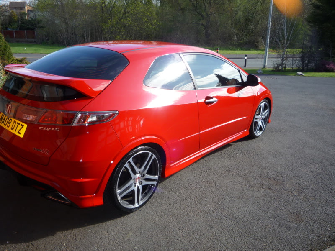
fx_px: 290
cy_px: 126
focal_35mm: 30
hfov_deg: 60.0
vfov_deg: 46.8
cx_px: 168
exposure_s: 1/250
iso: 100
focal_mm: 5.2
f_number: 4
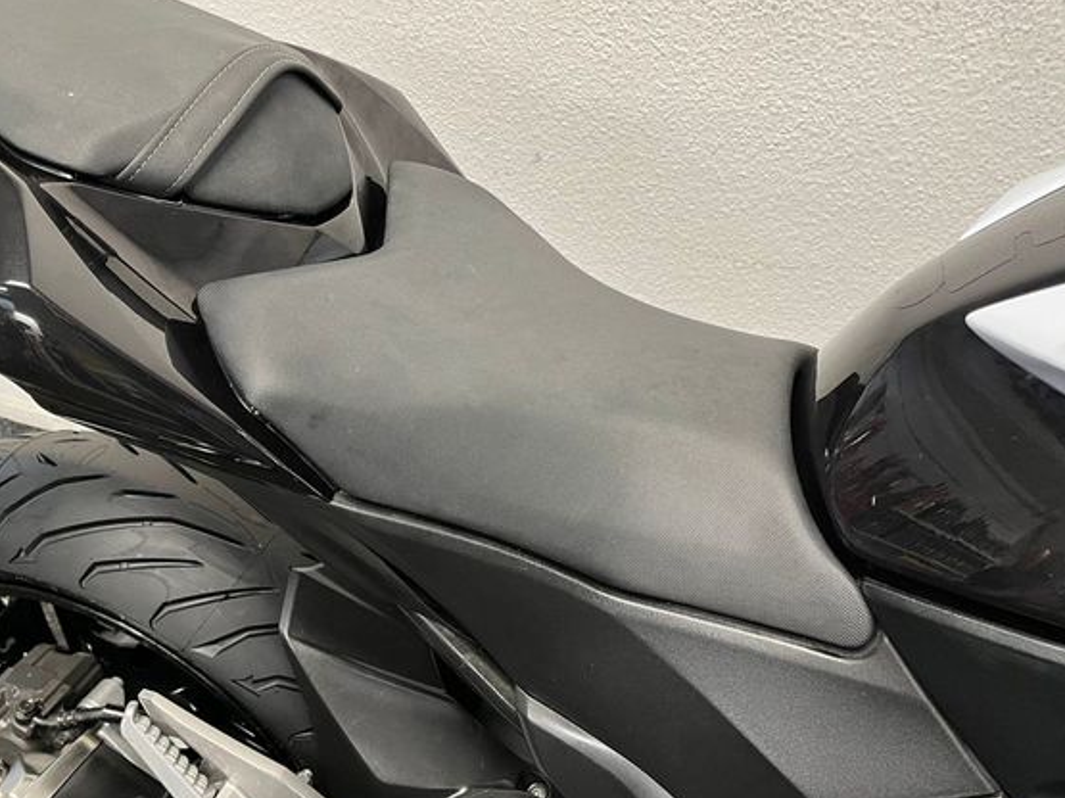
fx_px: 923
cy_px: 387
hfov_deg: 60.0
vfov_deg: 46.8
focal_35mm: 30
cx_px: 533
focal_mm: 5.1
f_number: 1.6
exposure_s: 1/50
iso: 160
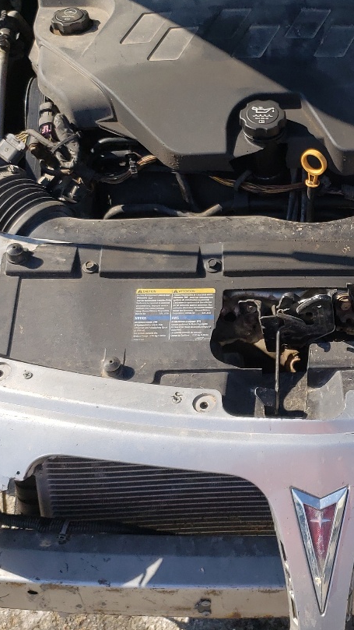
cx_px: 306
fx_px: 935
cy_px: 254
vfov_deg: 37.1
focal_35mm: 56
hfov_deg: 21.1
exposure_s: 1/2000
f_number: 1.5
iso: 50
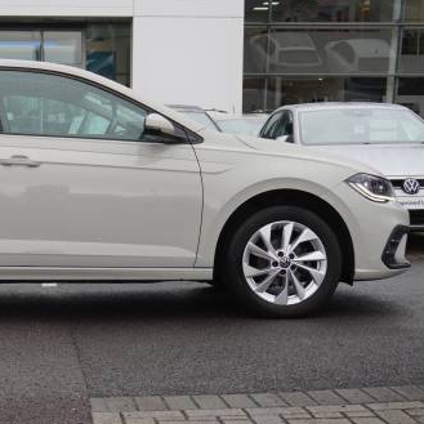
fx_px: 995
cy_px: 188
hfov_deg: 23.4
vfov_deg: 24.0
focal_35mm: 72
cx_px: 40
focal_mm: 29
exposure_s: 1/160
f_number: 5.6
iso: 200
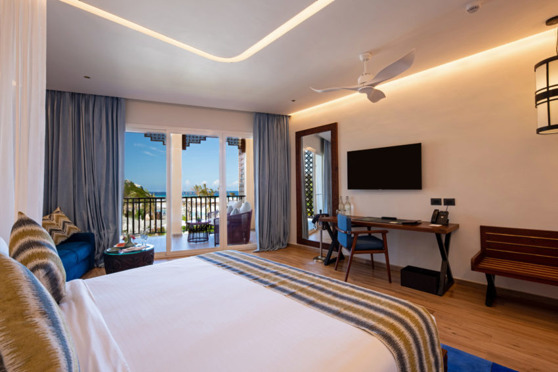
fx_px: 248
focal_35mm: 16
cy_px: 186
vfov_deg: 73.8
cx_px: 279
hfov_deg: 96.7
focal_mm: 16
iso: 200
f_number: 14
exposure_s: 1/100
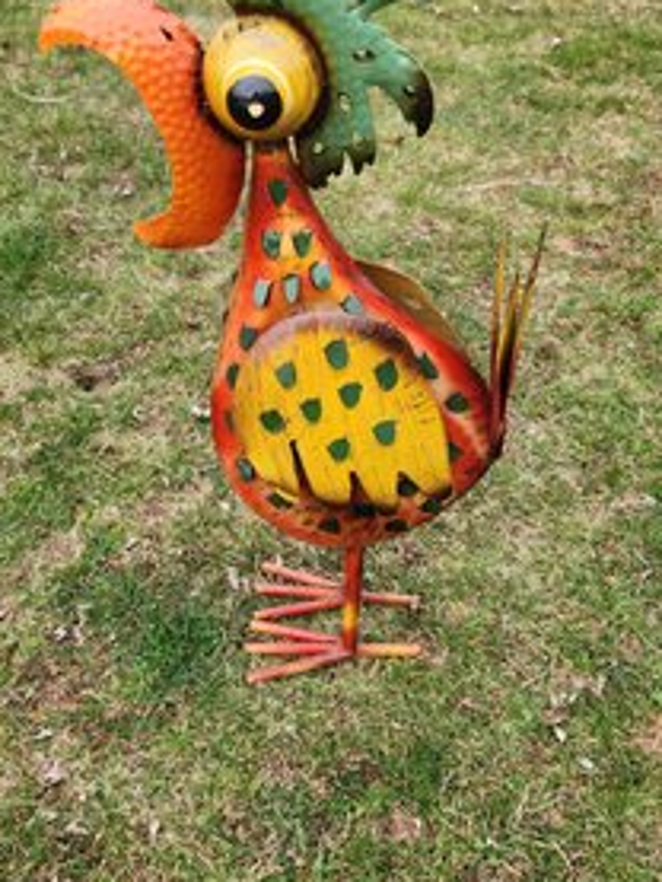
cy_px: 381
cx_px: 317
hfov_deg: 41.8
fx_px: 866
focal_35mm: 34
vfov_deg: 53.8
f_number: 1.8
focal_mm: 5.4
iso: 20
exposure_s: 1/374
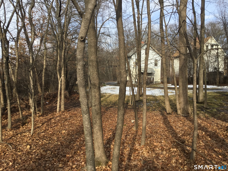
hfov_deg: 58.4
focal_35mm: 31
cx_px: 114
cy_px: 86
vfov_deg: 45.4
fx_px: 204
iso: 25
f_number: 2.4
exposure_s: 1/566
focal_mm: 3.3
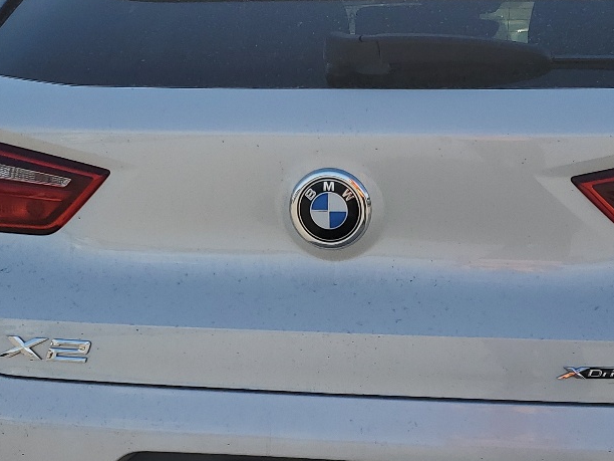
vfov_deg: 21.4
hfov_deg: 28.5
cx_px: 340
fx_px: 1206
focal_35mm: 68
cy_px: 350
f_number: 1.5
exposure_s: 1/2500
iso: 50
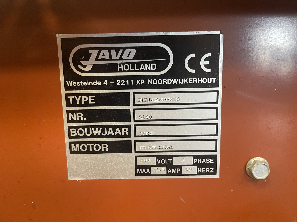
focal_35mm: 25
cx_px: 148
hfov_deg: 69.4
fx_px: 214
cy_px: 111
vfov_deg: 54.9
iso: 160
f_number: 1.6
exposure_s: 1/60
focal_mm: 5.1
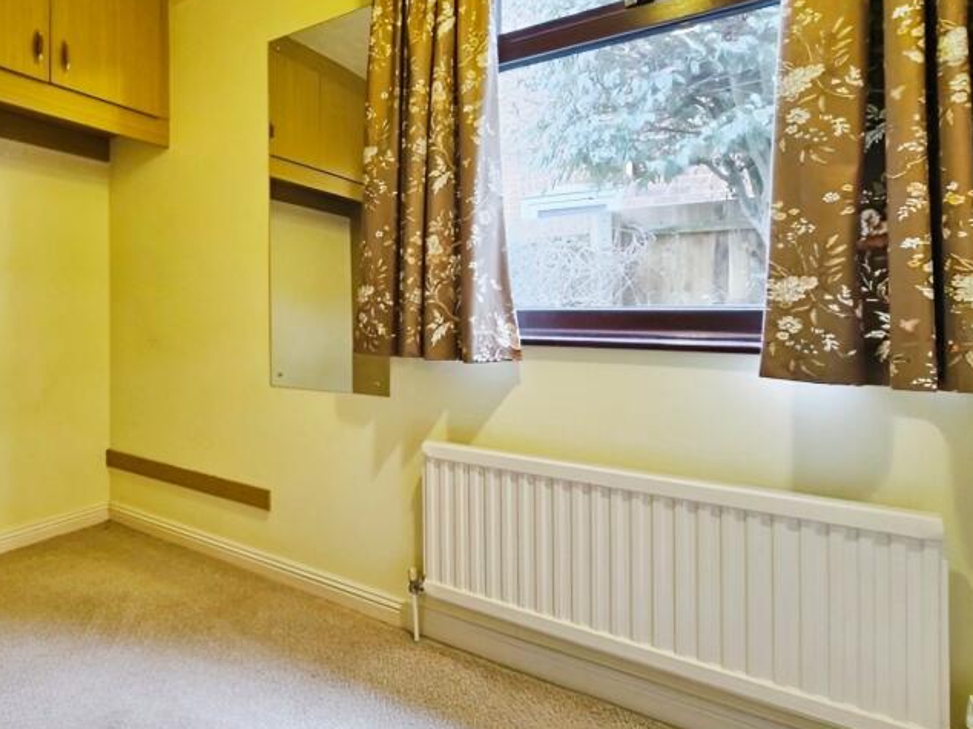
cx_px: 206
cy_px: 327
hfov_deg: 71.7
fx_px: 590
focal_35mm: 21
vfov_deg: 63.3
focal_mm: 1.74
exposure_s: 1/33
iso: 320
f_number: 2.2
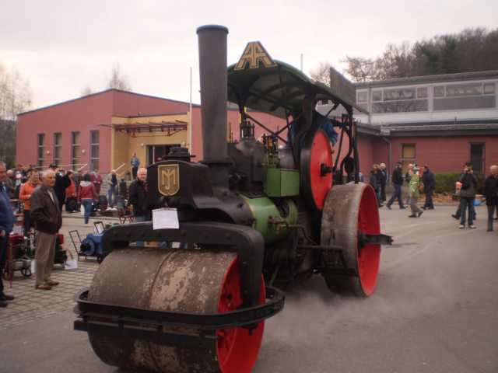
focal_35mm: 36
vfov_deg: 39.7
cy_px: 186
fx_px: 518
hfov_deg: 51.4
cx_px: 249
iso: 64
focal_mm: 6.3
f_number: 3.1
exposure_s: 1/640
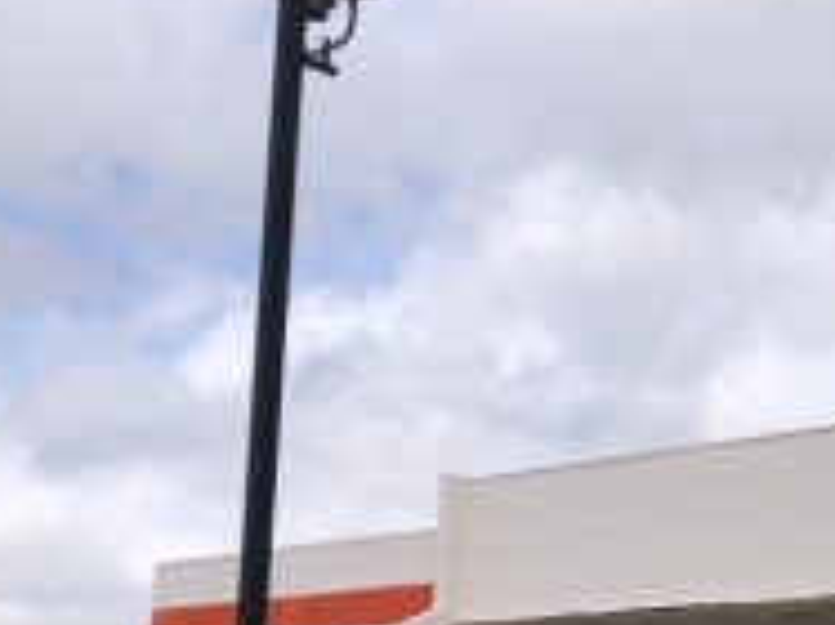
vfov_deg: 18.3
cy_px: 665
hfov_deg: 23.5
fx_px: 1880
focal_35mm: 78
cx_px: 920
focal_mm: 4
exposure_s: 1/3205
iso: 25
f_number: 1.8
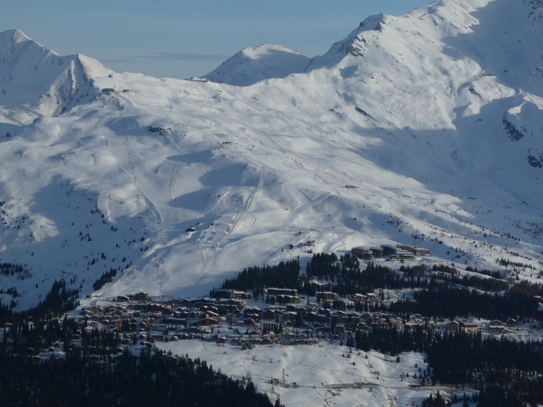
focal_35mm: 155
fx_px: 2431
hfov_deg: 12.7
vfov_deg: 9.6
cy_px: 190
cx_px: 245
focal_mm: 22.3
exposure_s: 1/800
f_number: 5.2
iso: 80
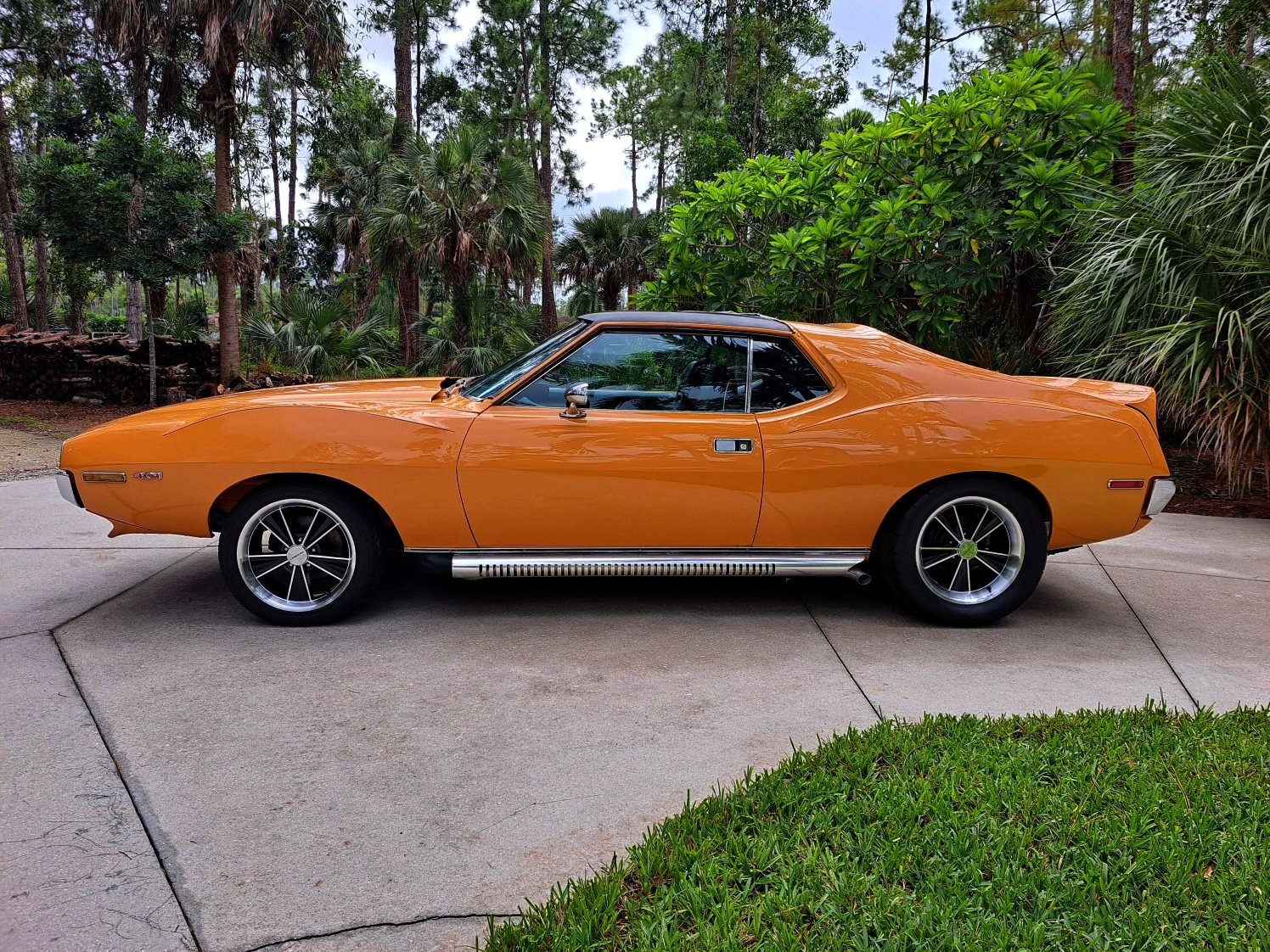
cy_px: 476
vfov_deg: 56.8
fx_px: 881
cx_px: 635
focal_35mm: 24
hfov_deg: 71.6
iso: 50
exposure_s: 1/693
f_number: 1.8
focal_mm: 5.23
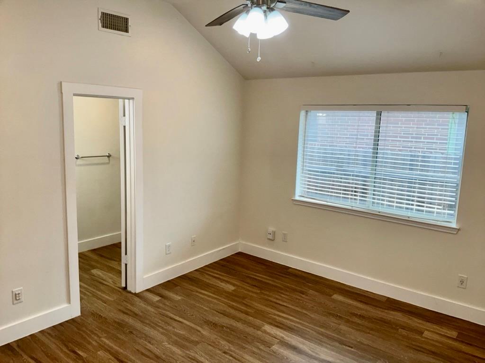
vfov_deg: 51.4
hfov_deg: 65.3
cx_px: 242
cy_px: 182
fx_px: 378
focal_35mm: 27
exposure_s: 1/60
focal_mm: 3
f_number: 1.8
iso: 32
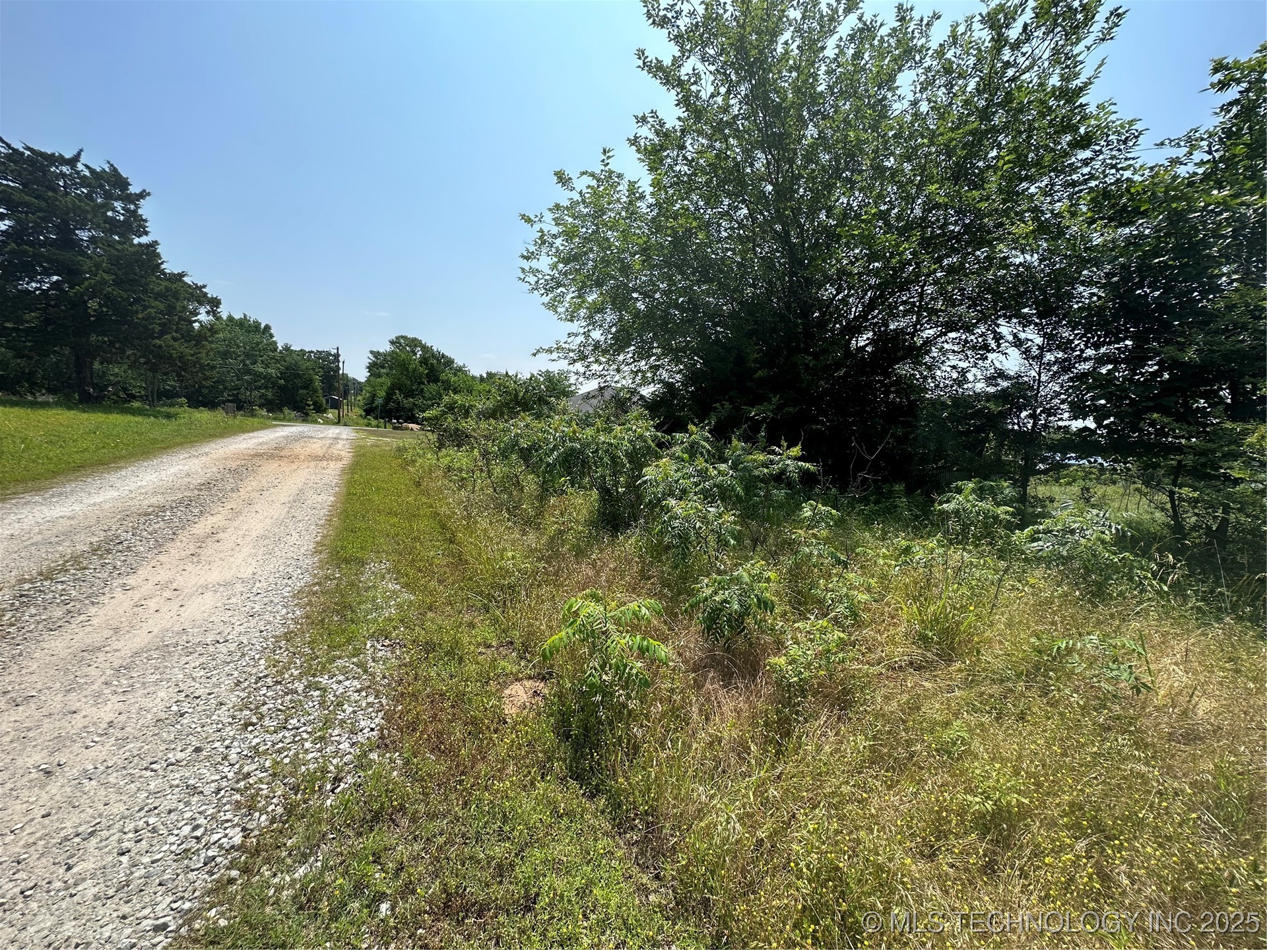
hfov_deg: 102.1
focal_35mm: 14
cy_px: 475
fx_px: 512
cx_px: 634
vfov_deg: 85.7
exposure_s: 1/1221
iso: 50
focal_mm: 2.22
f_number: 2.2
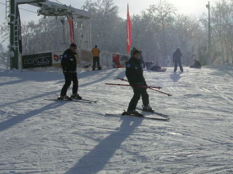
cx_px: 149
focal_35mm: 52
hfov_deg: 36.6
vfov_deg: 28.0
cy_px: 78
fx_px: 350
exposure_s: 1/988
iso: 50
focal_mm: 5.8
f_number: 5.6
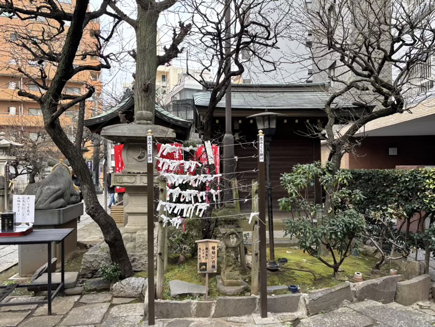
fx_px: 327
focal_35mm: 26
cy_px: 164
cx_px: 218
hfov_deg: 67.3
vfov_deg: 53.1
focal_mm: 5.96
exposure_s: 1/337
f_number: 1.6
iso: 50
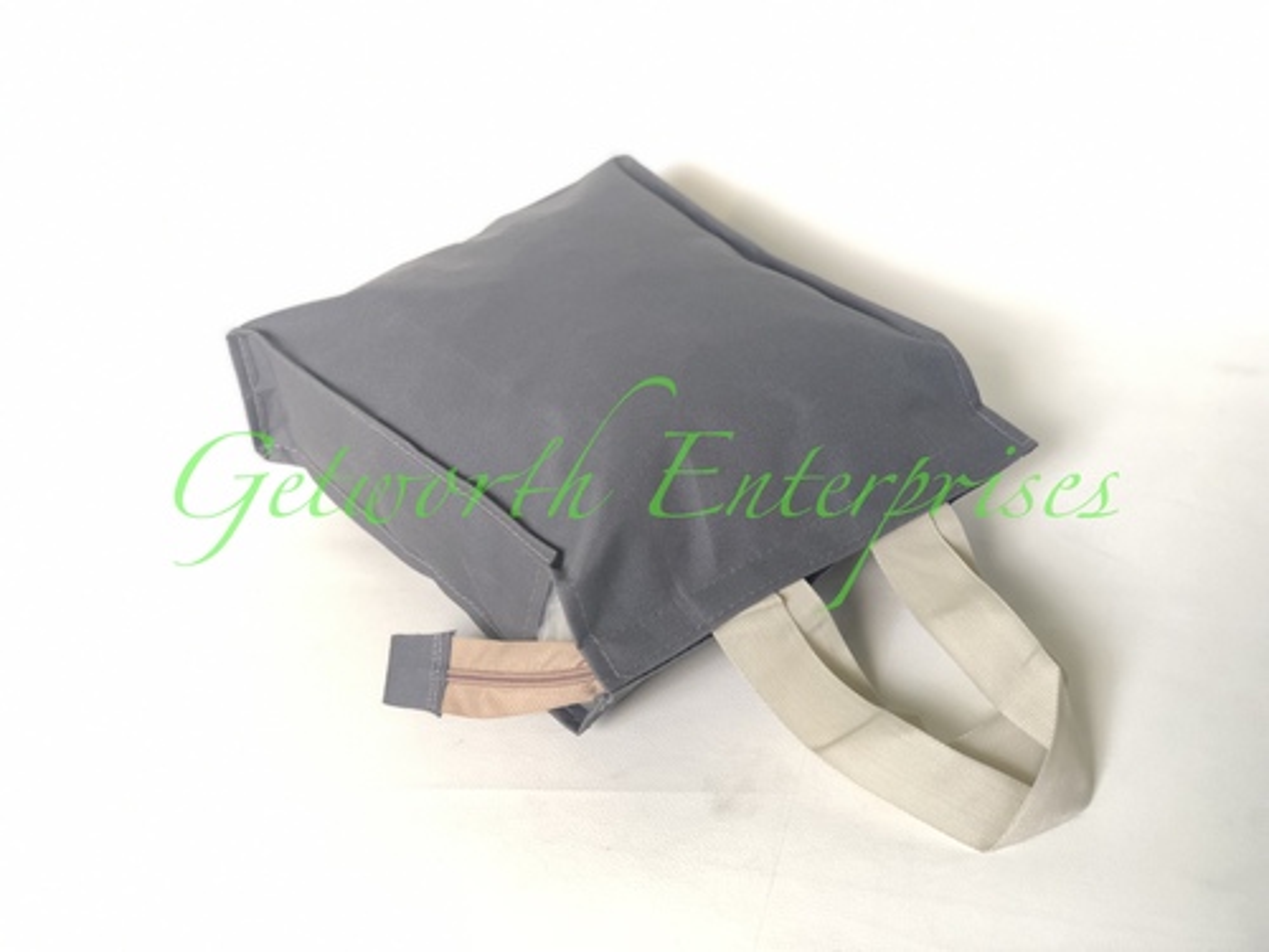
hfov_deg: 36.8
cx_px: 634
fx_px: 1906
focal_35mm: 52
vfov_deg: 28.0
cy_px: 476
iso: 125
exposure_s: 1/40
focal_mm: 6
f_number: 2.4
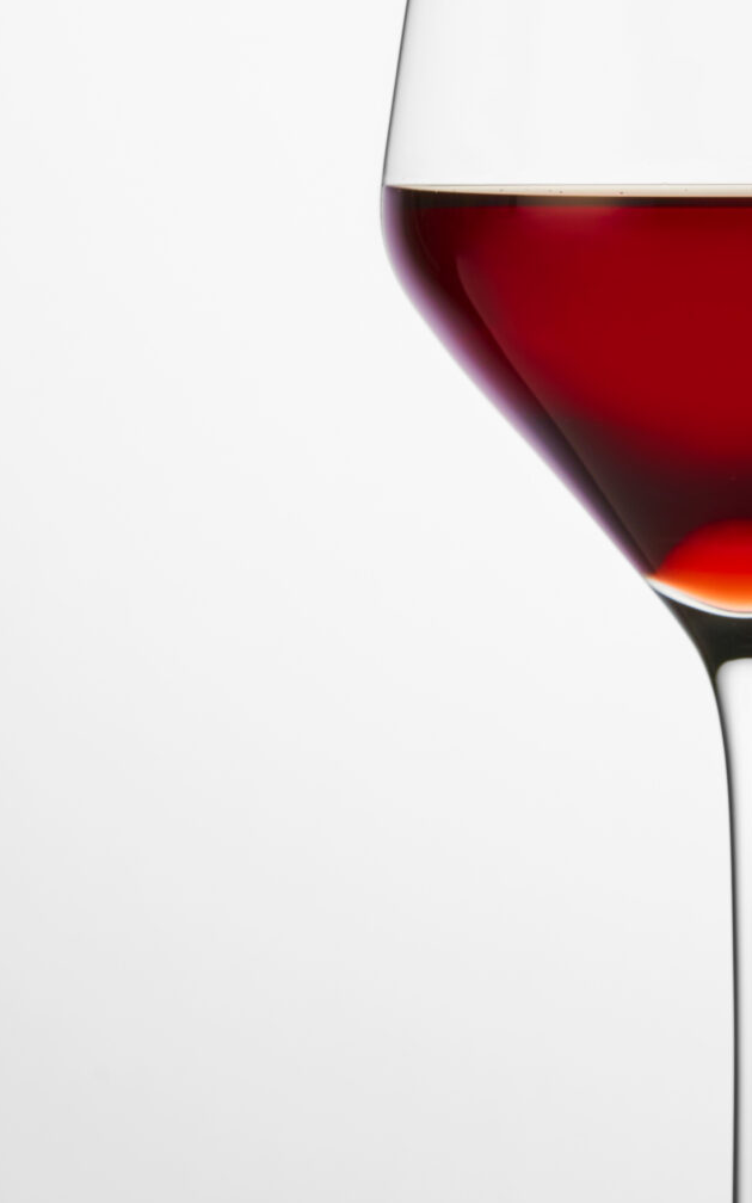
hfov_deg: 5.6
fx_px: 7640
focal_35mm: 233
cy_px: 407
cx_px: 743
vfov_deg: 9.0
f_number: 14
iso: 100
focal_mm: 90
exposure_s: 1/160
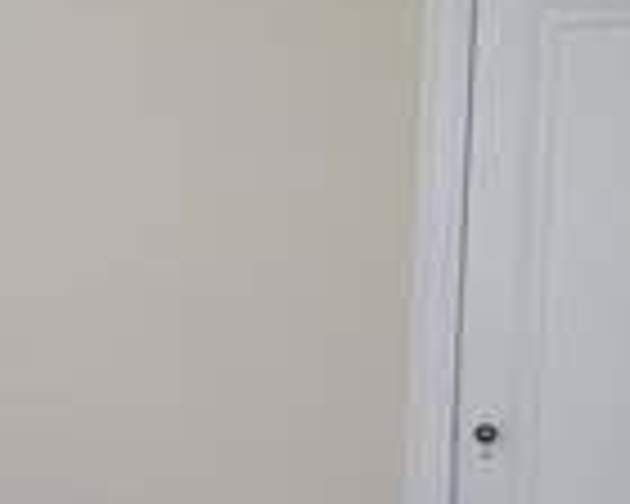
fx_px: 2237
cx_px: -86
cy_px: 441
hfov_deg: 15.5
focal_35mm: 120
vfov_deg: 12.8
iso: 50
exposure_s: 1/40
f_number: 2.4
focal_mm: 4.28
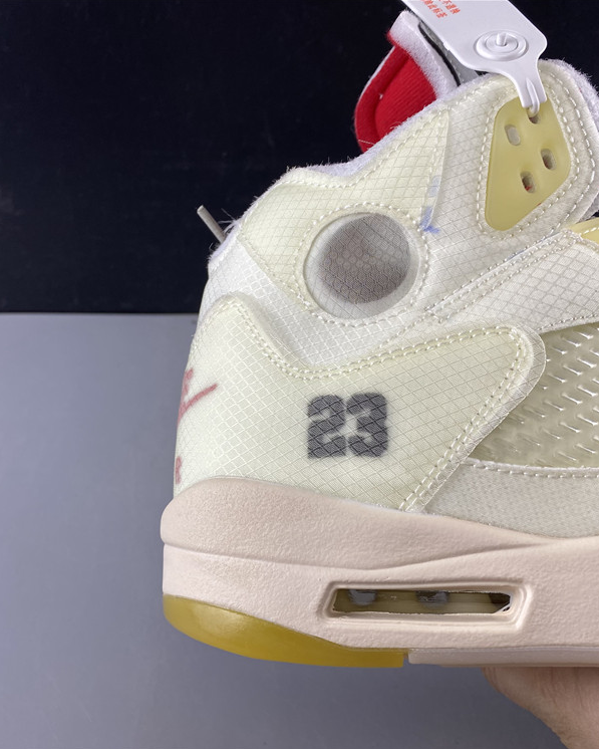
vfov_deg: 52.8
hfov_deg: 43.1
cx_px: 232
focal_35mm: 34
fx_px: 753
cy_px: 376
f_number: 1.8
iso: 32
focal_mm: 4.25
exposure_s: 1/100
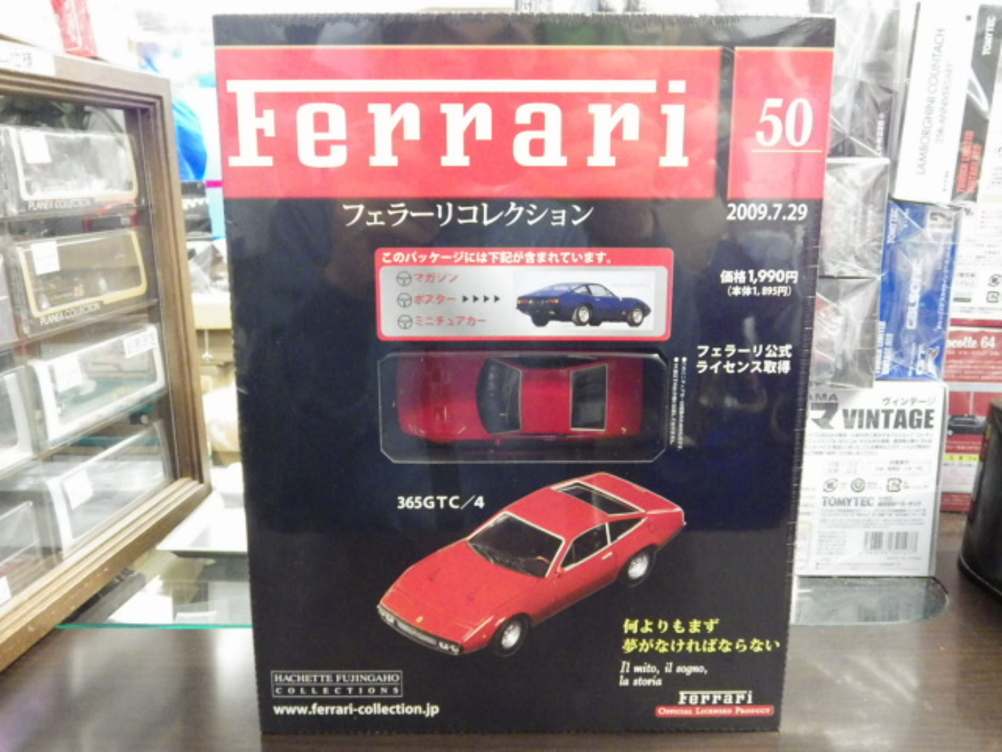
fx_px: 984
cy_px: 376
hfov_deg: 54.0
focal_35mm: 34
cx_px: 501
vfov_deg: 41.8
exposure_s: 1/25
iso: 1250
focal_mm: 6.2
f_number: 3.4
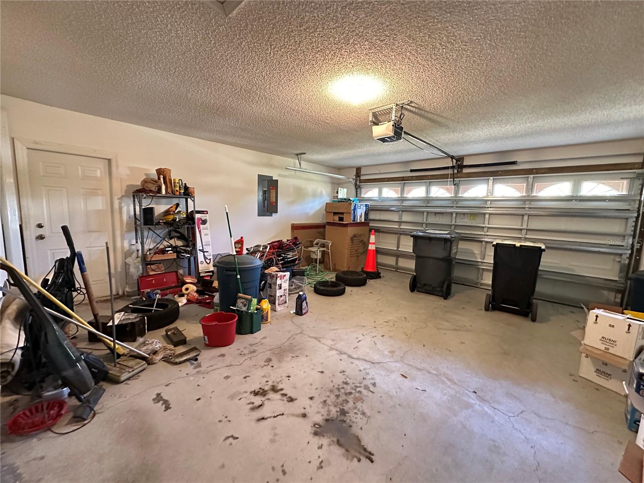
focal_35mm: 14
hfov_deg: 102.1
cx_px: 322
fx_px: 260
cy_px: 242
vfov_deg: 85.7
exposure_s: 1/40
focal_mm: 2.22
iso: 1250
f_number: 2.2
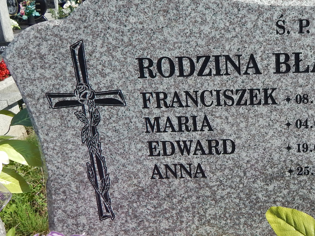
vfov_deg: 29.7
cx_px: 260
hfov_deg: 37.3
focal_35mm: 49
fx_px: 446
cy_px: 124
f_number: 6
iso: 125
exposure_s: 1/500
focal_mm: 4
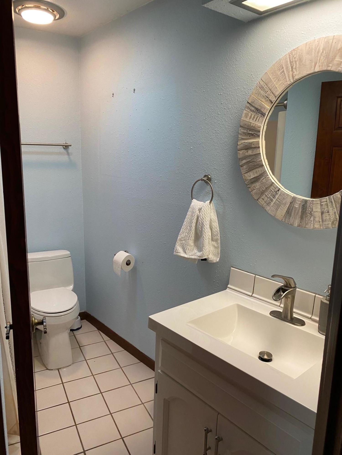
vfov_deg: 67.3
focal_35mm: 26
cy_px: 228
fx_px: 343
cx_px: 171
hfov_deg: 53.1
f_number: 1.8
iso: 125
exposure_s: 1/60
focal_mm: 4.25
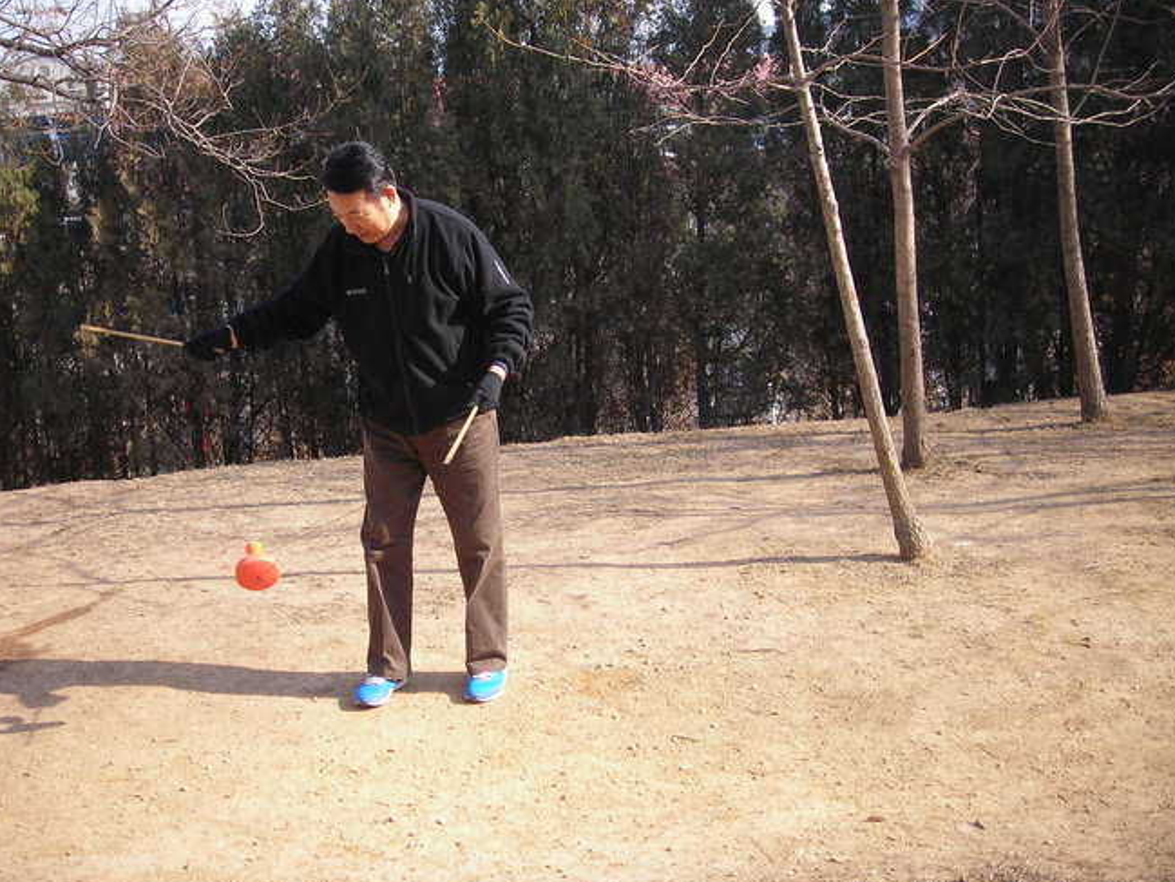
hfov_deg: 45.8
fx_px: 1392
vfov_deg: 35.1
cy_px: 428
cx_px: 559
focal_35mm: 41
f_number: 3.2
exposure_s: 1/160
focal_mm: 6.3
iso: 50
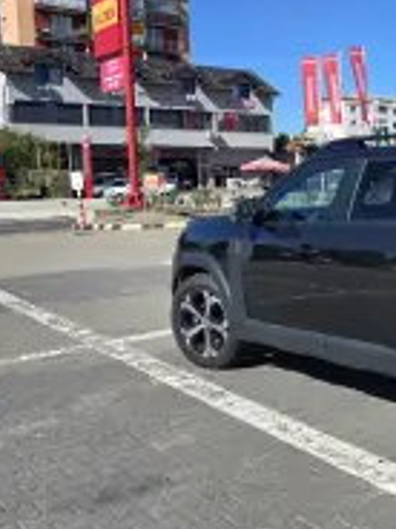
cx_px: 482
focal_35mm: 45
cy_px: 244
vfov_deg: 42.0
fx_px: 686
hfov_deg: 27.9
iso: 12
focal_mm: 6.3
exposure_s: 1/833
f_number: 1.7
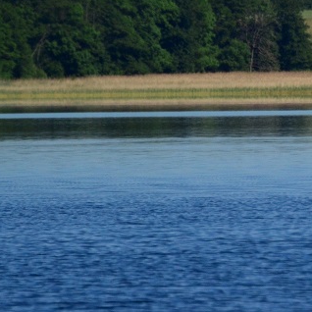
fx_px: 12226
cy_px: 19
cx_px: 450
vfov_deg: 1.5
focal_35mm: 1199
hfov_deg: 1.5
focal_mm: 300
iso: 800
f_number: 5.6
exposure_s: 1/8000
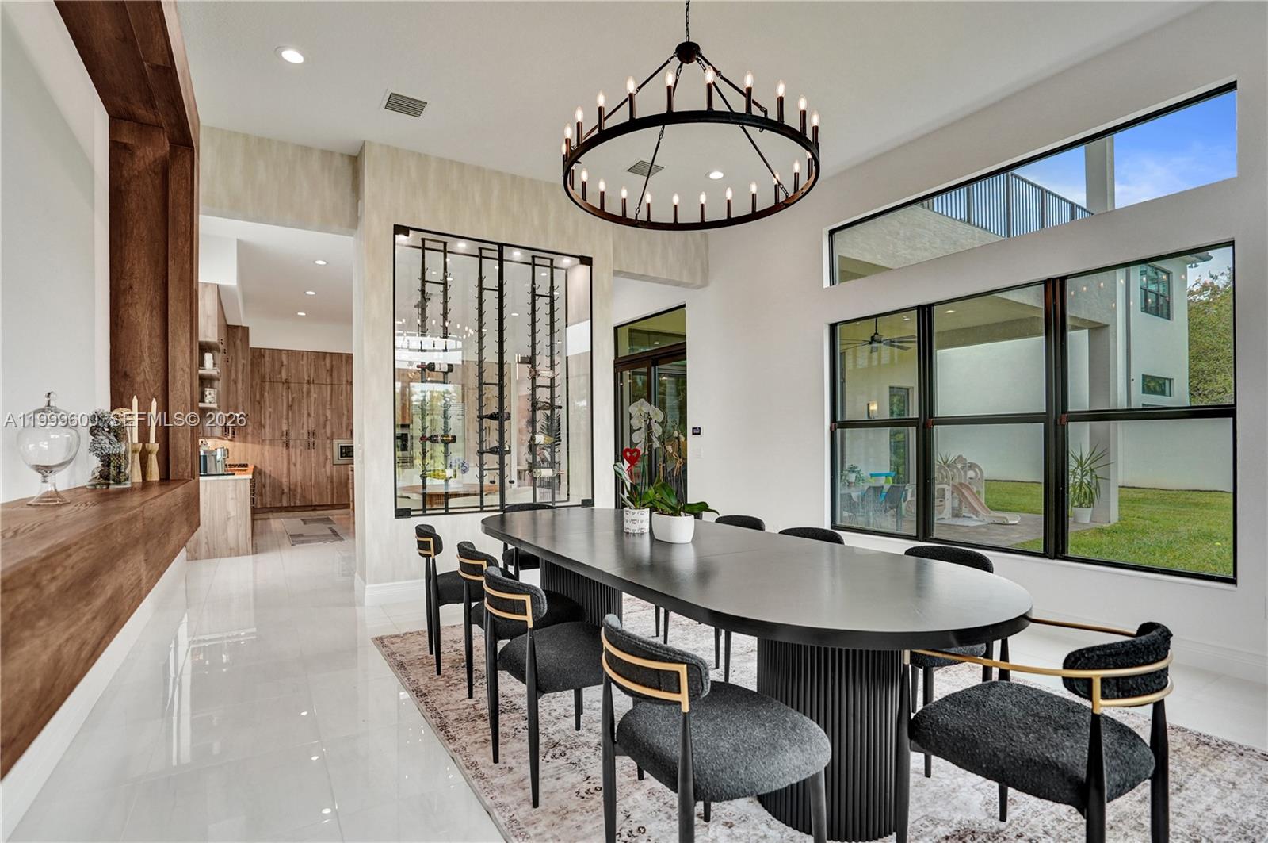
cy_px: 422
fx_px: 563
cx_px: 634
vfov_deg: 73.6
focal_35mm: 16
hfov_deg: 96.8
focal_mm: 16
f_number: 2.8
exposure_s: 1/1250
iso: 800
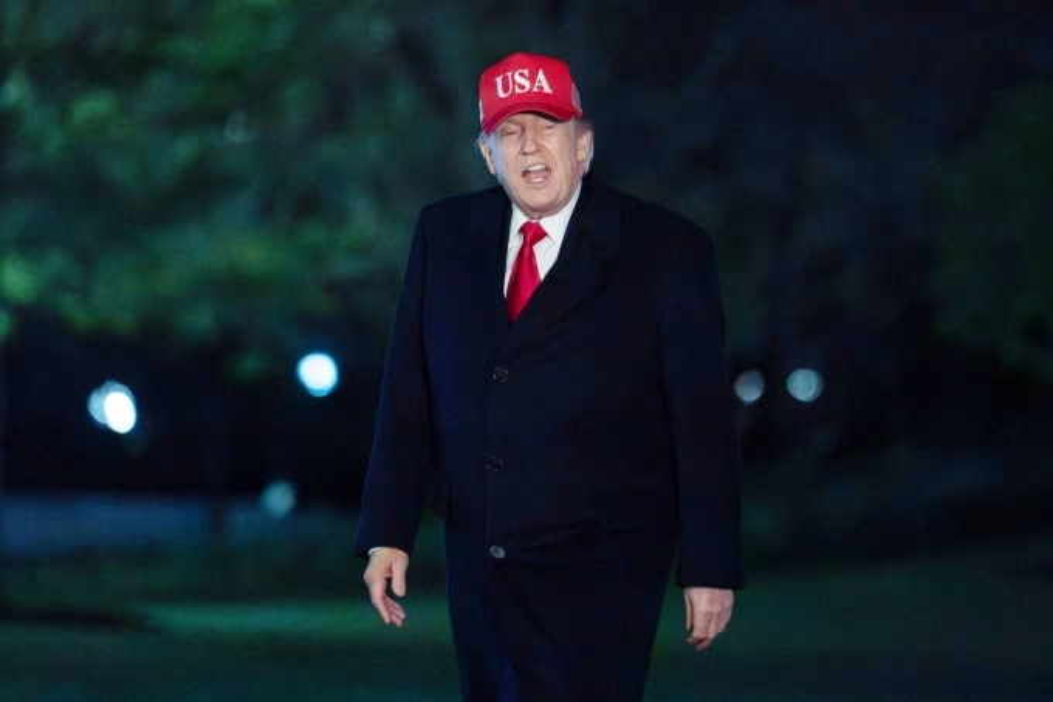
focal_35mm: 200
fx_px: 5848
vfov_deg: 6.9
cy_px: 351
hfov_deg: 10.3
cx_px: 526
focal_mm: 200
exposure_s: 1/200
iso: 10000
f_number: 3.2
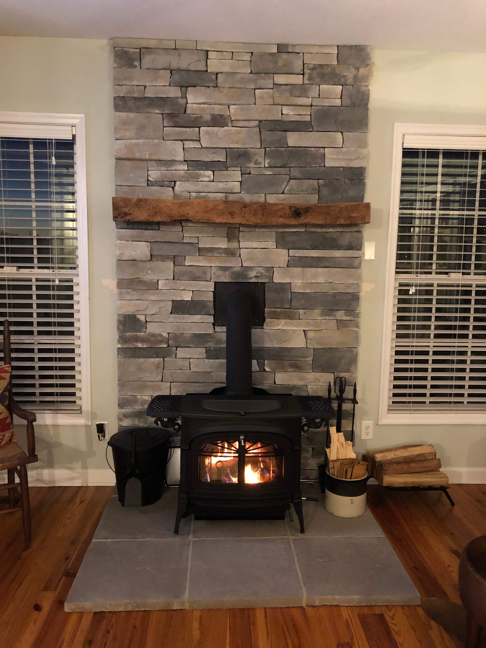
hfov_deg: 49.7
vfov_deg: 63.4
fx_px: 524
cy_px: 324
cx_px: 243
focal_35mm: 28
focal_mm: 4
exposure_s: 1/4
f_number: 1.8
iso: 160
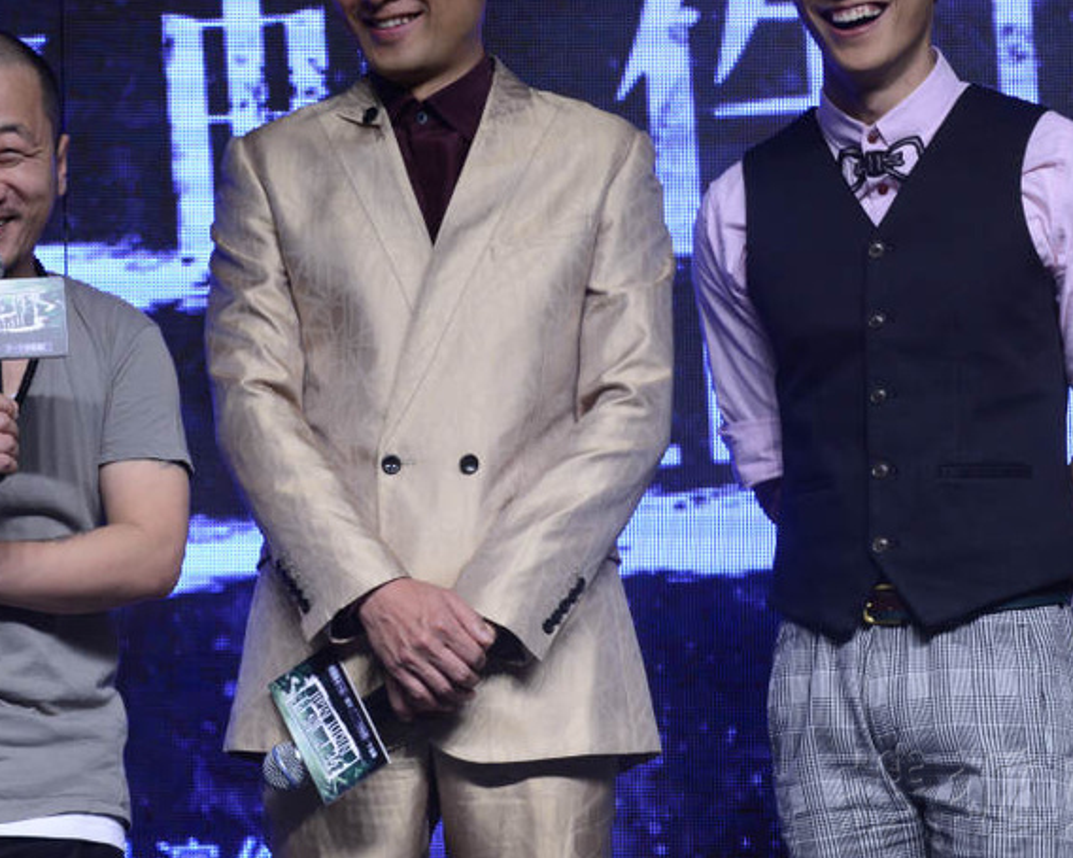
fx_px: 6413
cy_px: 347
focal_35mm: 202
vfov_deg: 7.7
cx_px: 393
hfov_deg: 9.6
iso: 1600
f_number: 6.3
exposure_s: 1/200
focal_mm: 130
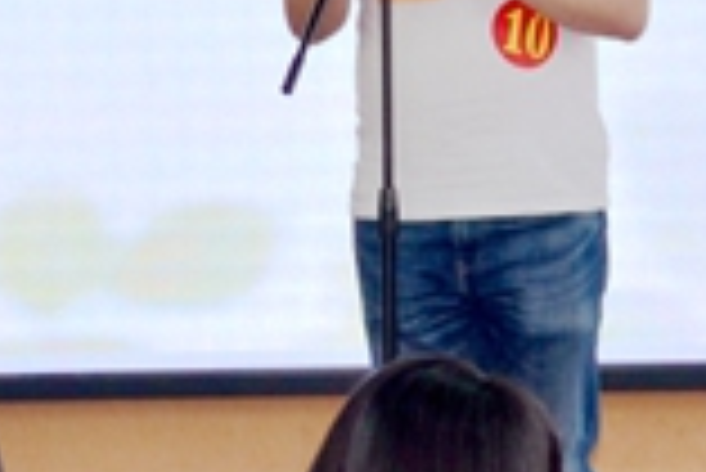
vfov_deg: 3.6
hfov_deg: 5.4
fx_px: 7479
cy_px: -564
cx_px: 247
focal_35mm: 381
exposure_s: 1/125
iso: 200
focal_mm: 50
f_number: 4.8
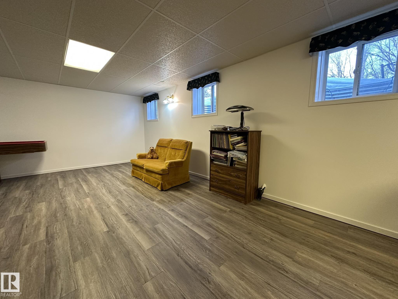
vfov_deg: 85.7
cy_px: 150
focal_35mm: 14
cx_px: 199
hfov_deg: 102.1
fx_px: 161
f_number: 2.2
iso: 250
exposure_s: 1/120
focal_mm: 2.22
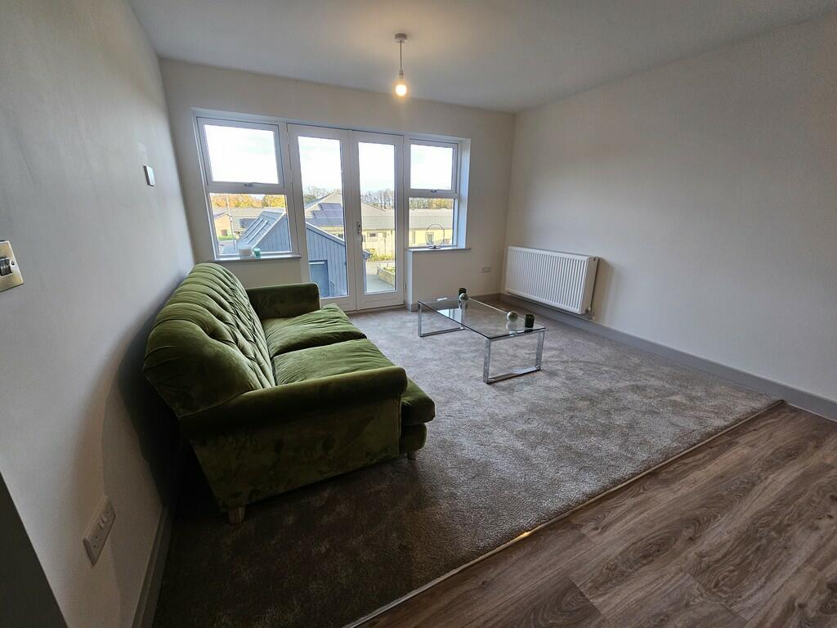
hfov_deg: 106.2
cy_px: 314
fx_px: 314
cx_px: 418
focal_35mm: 13
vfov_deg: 89.9
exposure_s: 1/50
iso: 80
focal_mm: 2.2
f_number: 2.2
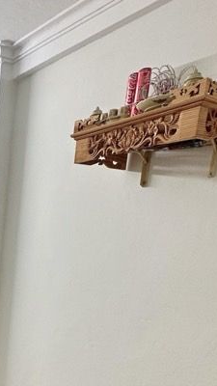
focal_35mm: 39
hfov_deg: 24.6
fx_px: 399
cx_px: -95
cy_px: 355
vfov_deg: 46.1
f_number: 2.2
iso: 100
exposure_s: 1/100
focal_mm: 2.22
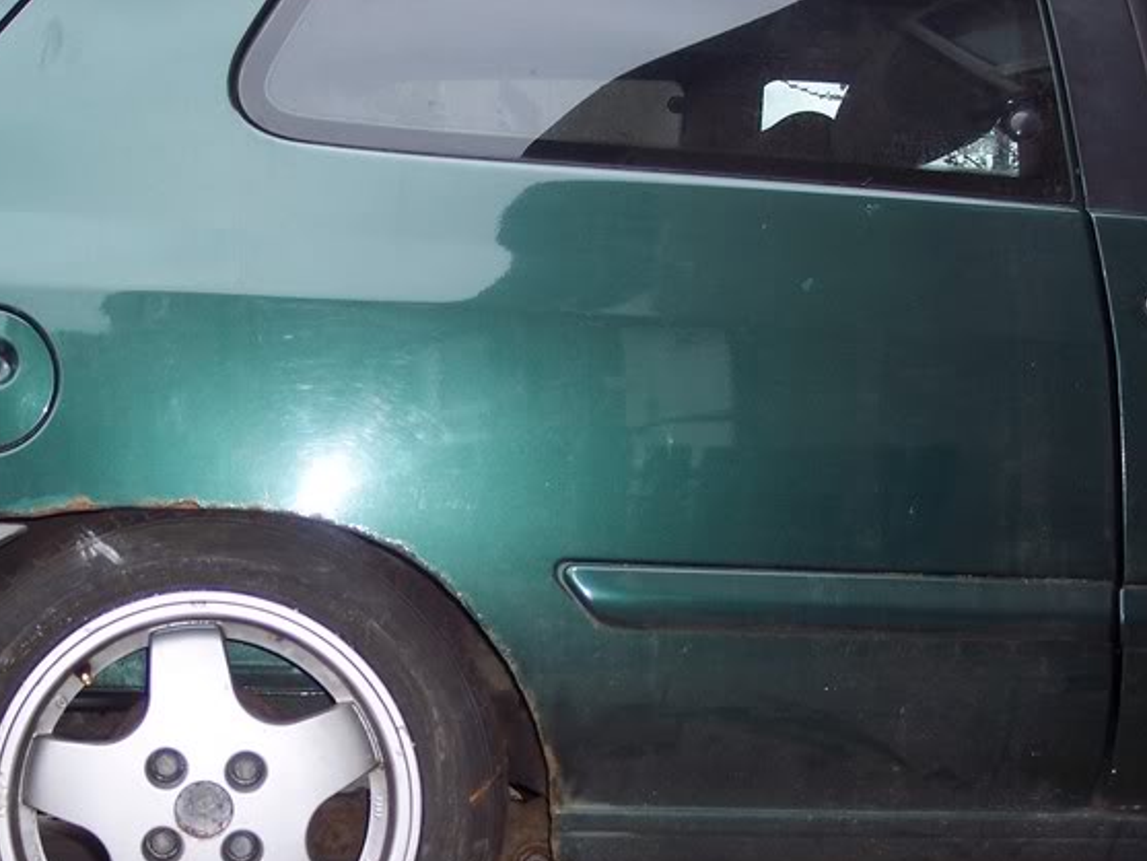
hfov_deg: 34.1
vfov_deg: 25.9
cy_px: 616
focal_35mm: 56
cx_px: 395
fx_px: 1856
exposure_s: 1/60
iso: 100
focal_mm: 8
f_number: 2.8
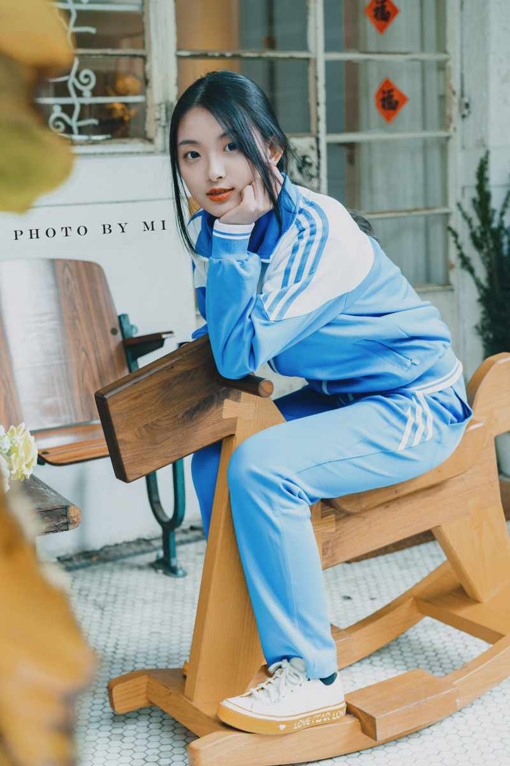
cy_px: 383
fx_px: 1169
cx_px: 255
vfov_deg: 36.2
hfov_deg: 24.6
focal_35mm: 55
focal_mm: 55
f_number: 4
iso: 250
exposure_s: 1/60
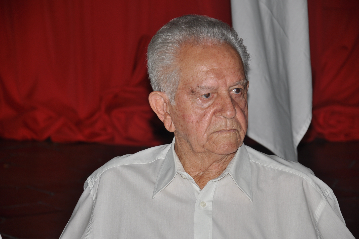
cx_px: 180
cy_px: 120
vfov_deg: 8.7
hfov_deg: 13.1
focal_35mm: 158
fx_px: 1569
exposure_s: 1/60
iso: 200
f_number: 5.6
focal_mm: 105
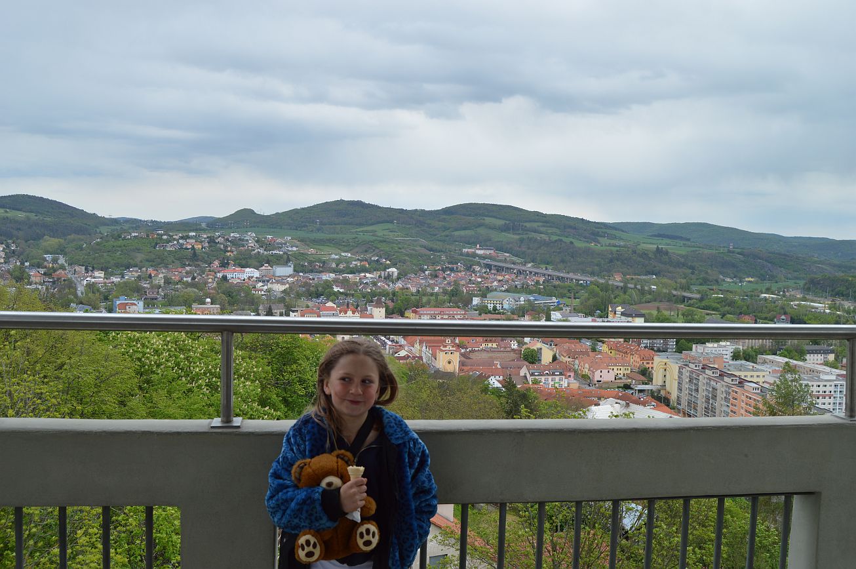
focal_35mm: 33
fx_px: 784
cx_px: 428
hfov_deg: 57.3
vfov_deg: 39.9
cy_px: 284
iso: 100
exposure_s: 1/200
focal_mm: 22
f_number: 7.1
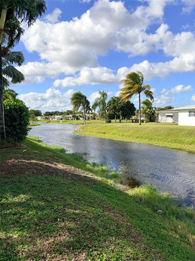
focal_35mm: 26
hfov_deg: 53.1
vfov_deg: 67.3
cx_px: 98
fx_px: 195
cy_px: 130
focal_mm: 5.96
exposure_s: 1/4950
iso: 50
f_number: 1.6
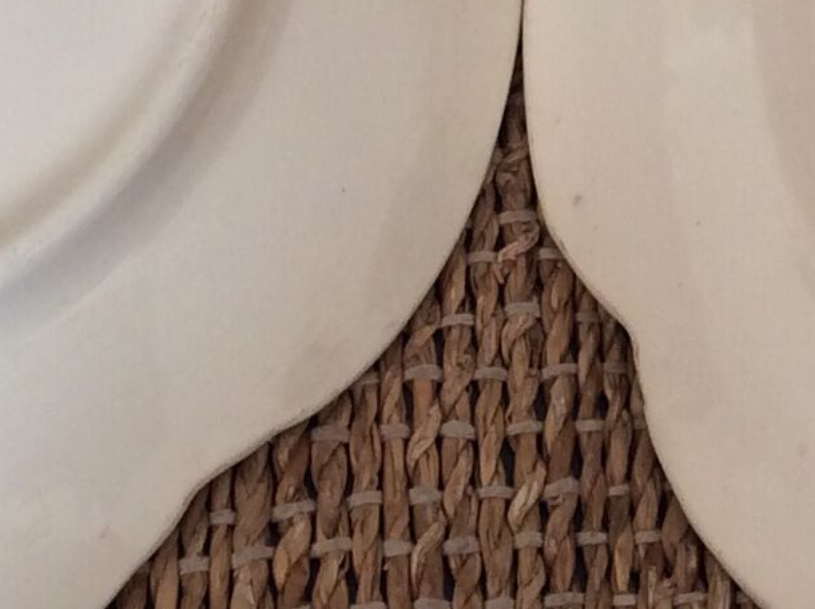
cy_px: 43
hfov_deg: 14.5
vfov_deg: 10.8
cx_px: 389
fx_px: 3198
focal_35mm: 136
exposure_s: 1/100
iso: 50
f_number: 2.4
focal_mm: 3.3
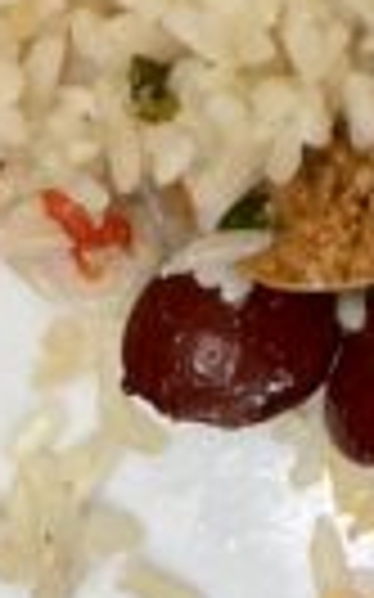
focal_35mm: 207
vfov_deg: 7.7
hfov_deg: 5.8
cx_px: 1203
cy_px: -1623
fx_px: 3379
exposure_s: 1/143
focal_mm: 5.7
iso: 32
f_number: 1.5
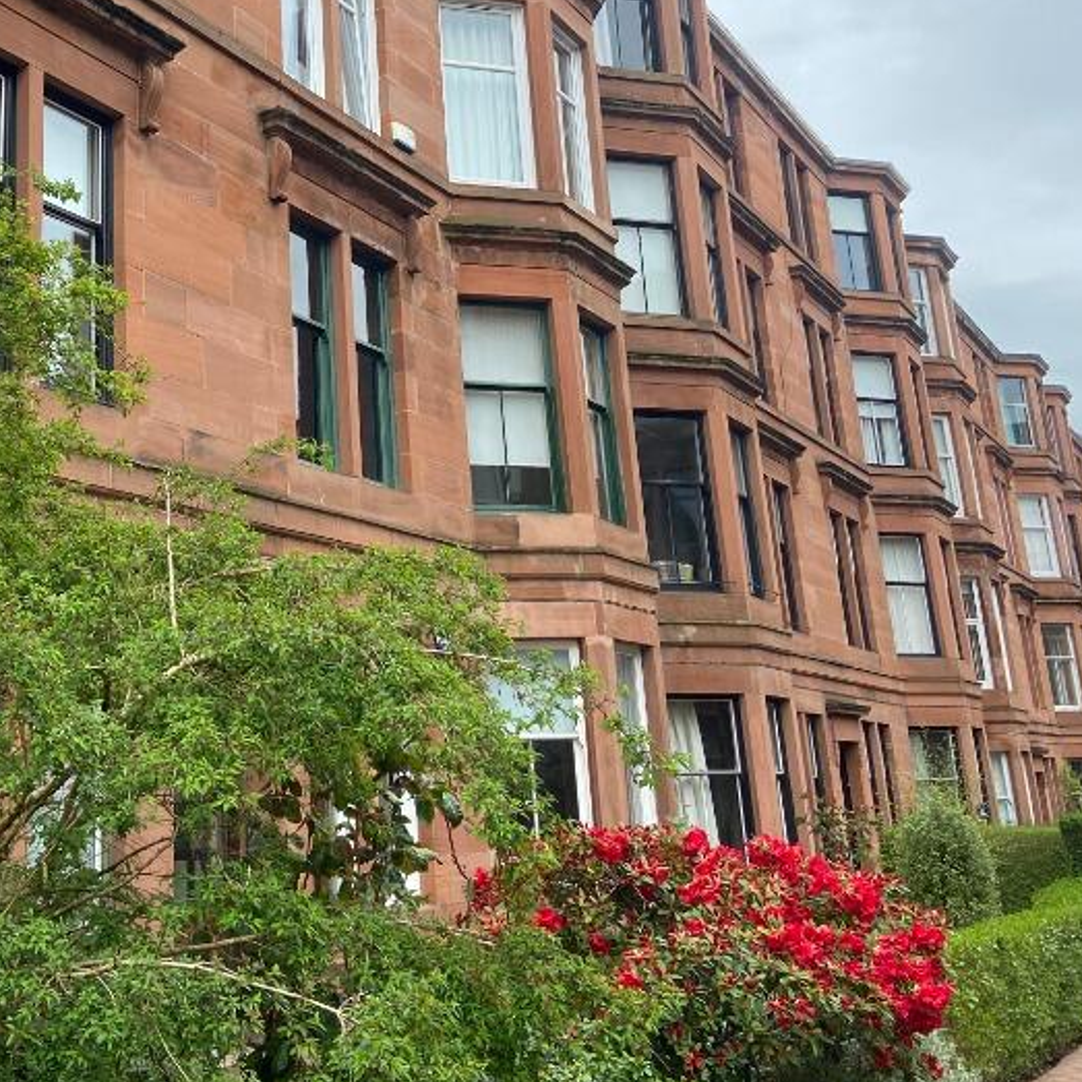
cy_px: 306
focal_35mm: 45
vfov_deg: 36.9
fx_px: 1591
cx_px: 279
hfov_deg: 36.7
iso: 32
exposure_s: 1/582
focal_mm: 4.25
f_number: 1.8
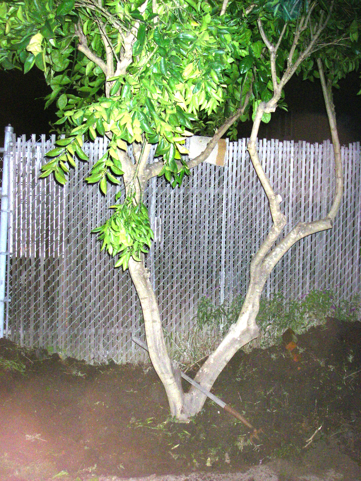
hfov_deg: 37.7
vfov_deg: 49.0
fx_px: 528
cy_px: 240
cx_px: 180
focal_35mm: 38
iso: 400
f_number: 3.3
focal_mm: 6.3
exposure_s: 1/50
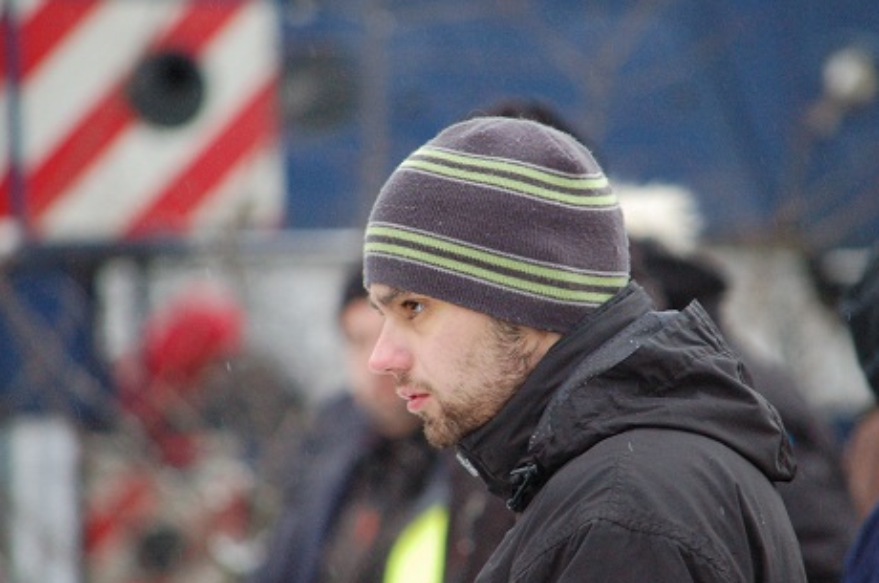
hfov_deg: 4.2
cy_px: 327
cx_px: 512
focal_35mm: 495
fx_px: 12065
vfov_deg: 2.8
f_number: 5.6
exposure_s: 1/200
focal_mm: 280
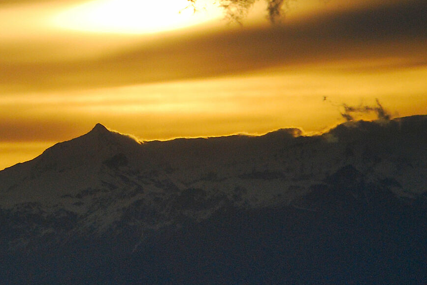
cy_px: -64
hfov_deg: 5.0
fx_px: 4832
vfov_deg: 3.4
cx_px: -36
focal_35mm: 407
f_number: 9
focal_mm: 98
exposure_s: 1/1250
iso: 400
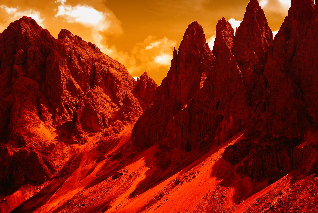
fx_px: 831
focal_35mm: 94
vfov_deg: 14.6
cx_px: 151
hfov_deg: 21.7
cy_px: 92
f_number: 8
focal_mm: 50
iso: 100
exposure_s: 1/125
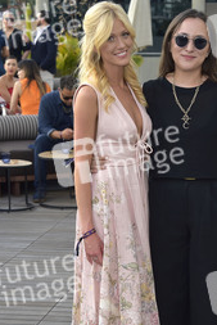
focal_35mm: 87
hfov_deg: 15.7
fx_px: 785
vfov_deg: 23.2
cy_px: 221
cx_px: 156
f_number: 7.1
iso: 250
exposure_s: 1/250
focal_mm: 55
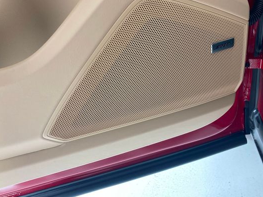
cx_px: 143
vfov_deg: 41.8
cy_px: 93
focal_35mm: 34
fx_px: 258
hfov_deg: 53.9
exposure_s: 1/60
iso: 64
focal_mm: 3.99
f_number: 1.8
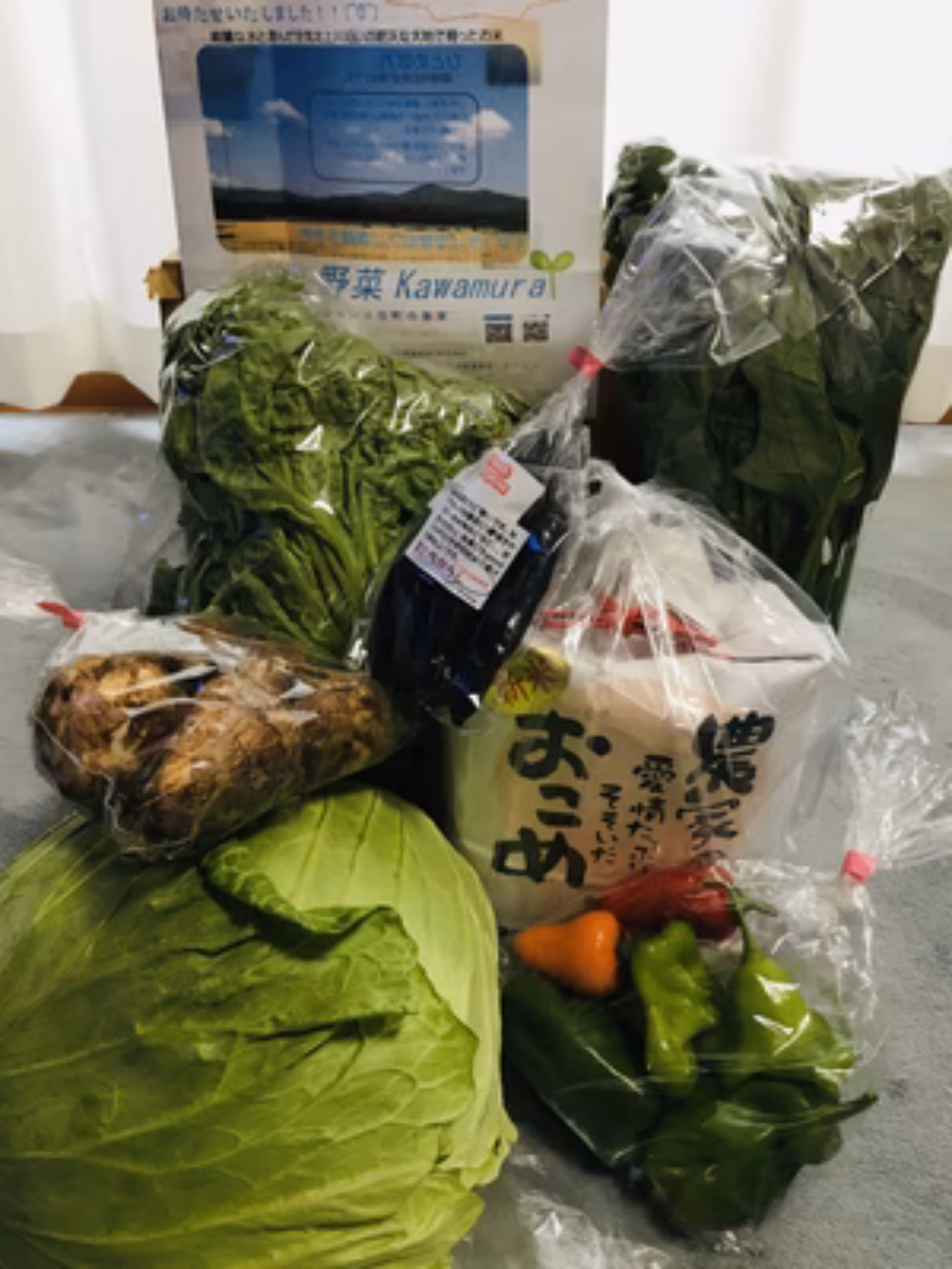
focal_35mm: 29
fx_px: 1063
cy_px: 634
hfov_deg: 48.2
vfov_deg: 61.7
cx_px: 476
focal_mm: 4.15
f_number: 2.2
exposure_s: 1/30
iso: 64
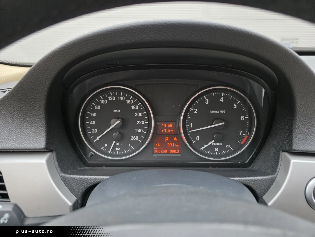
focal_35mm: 23
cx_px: 158
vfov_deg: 58.9
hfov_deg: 73.9
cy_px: 118
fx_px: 209
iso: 200
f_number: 1.7
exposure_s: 1/100
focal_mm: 6.3
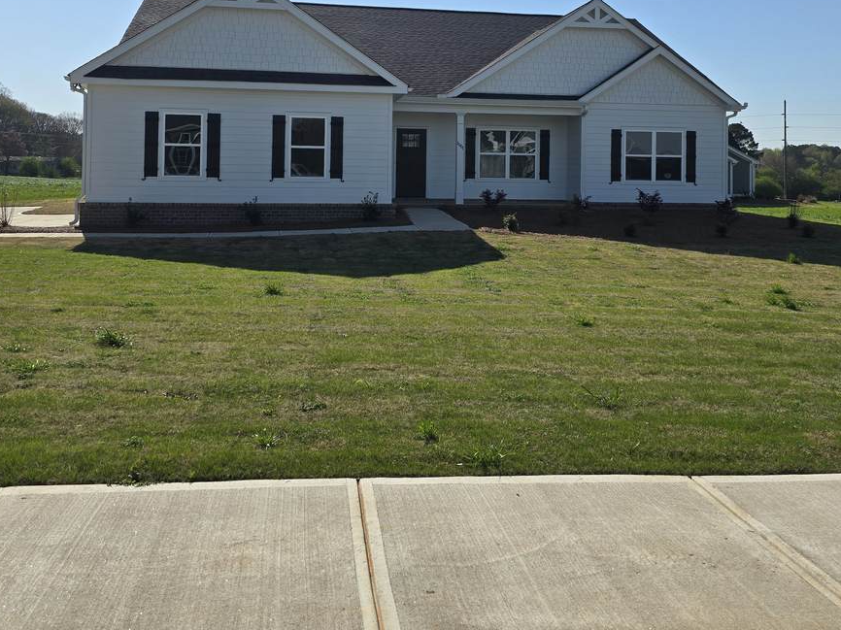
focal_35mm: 34
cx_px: 454
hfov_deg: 53.9
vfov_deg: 40.8
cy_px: 172
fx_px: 826
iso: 12
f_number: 1.7
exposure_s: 1/1628
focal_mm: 6.3
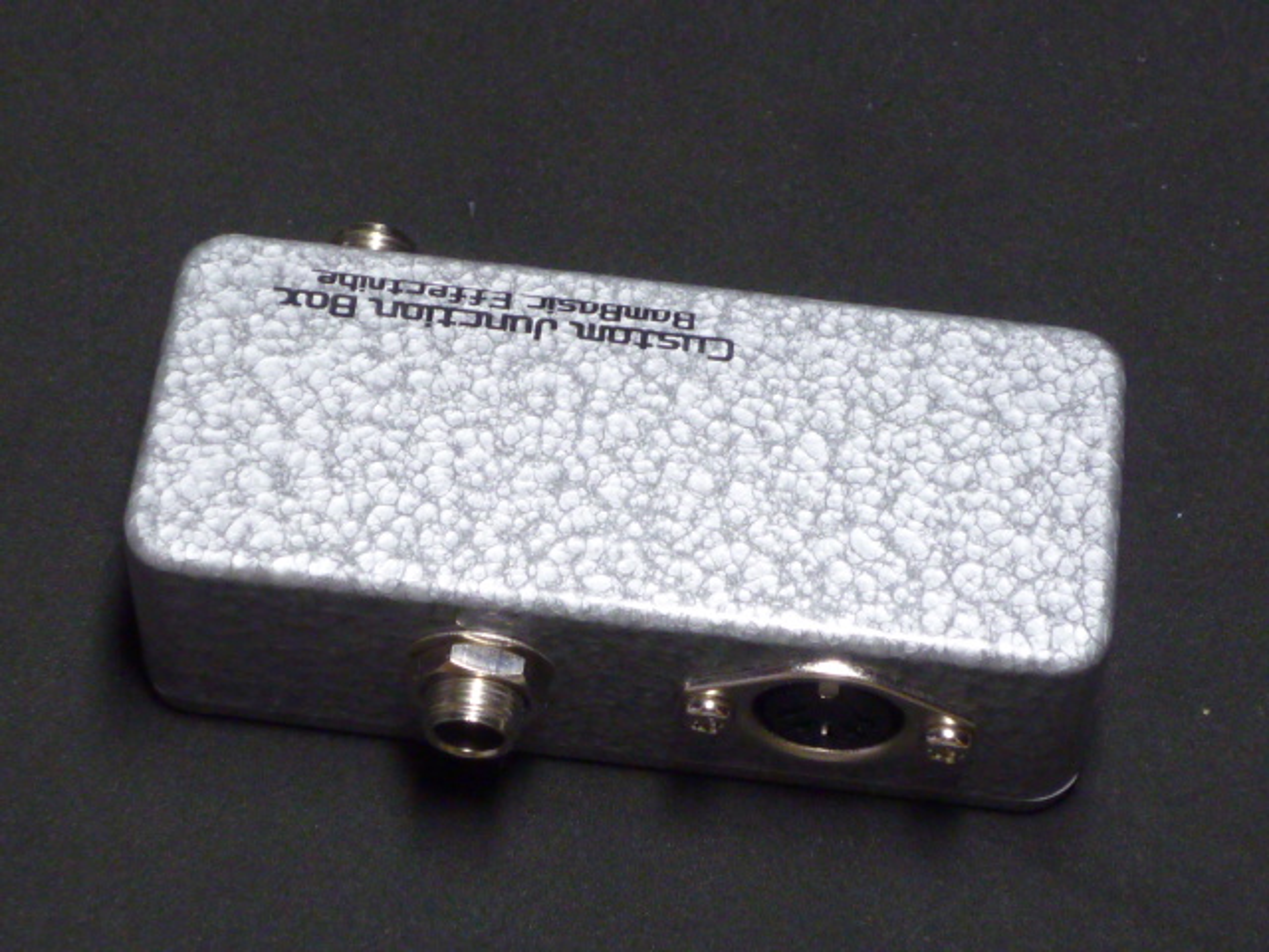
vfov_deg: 15.1
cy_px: 476
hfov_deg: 20.0
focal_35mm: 98
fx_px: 3593
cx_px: 634
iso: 320
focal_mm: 8.8
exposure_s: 1/50
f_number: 4.3
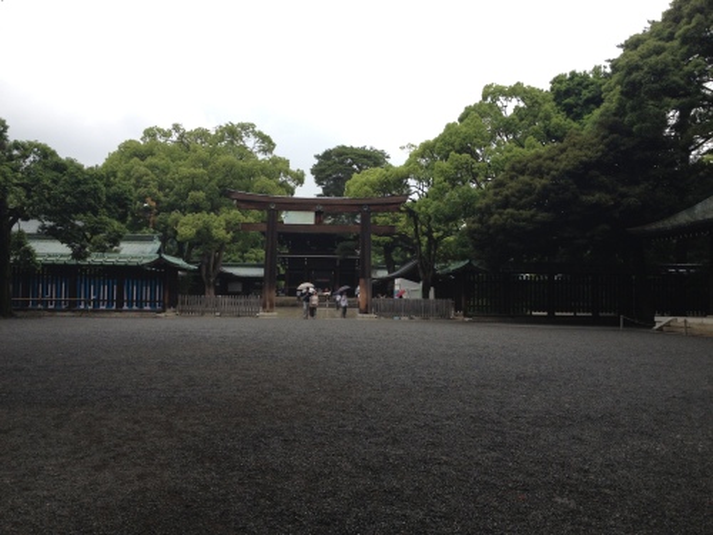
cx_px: 356
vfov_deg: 40.7
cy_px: 268
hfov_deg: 52.6
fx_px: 721
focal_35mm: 35
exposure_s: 1/673
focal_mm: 4.28
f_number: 2.4
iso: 50
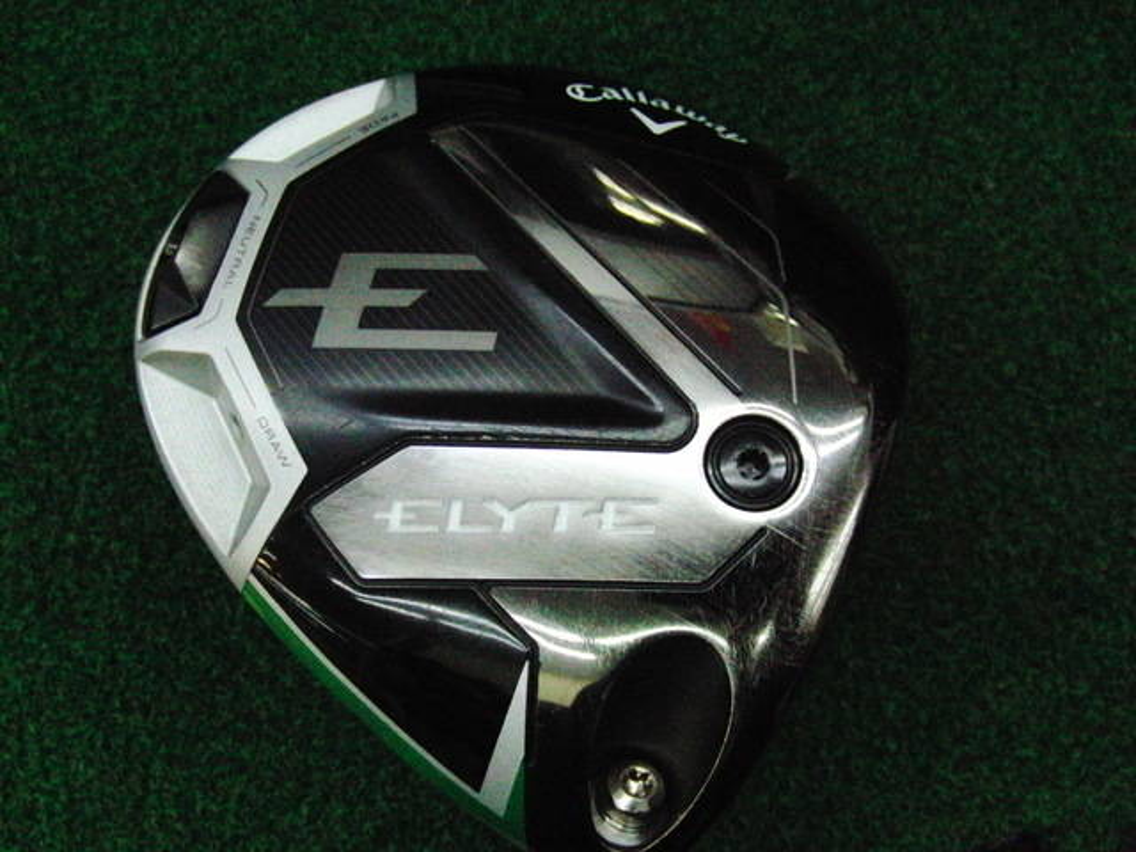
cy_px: 426
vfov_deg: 38.7
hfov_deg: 50.1
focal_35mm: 37
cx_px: 568
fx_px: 1214
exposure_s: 1/800
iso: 3200
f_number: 3.6
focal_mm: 6.42
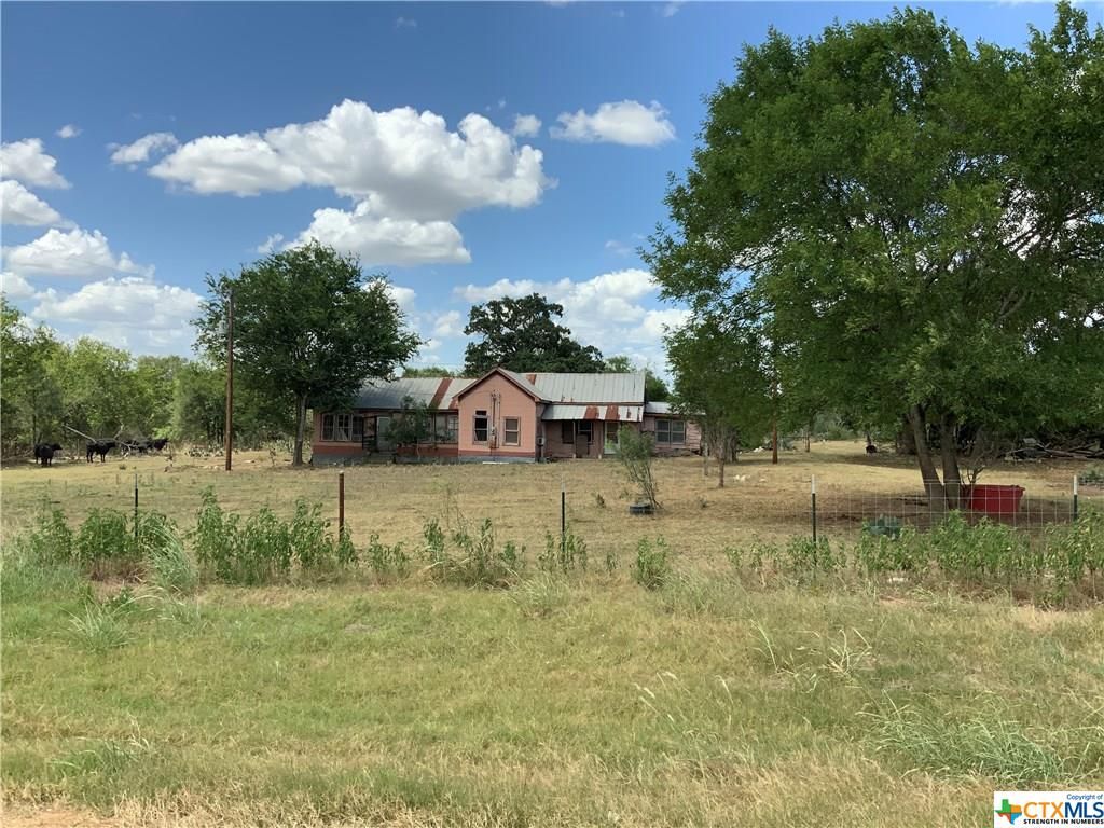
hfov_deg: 61.7
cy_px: 414
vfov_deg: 48.2
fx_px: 925
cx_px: 552
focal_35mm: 29
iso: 16
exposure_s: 1/1626
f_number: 1.8
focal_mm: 3
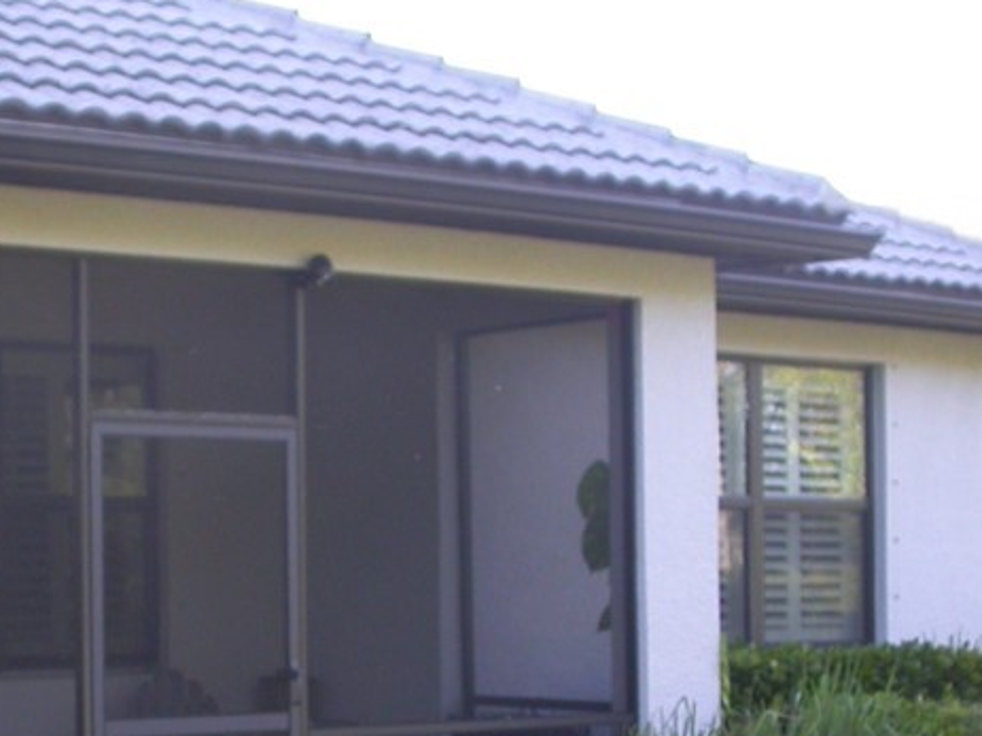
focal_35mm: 84
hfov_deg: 23.1
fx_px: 2382
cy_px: 666
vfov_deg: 17.3
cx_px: 291
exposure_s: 1/84.7
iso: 100
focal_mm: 7.85
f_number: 3.7
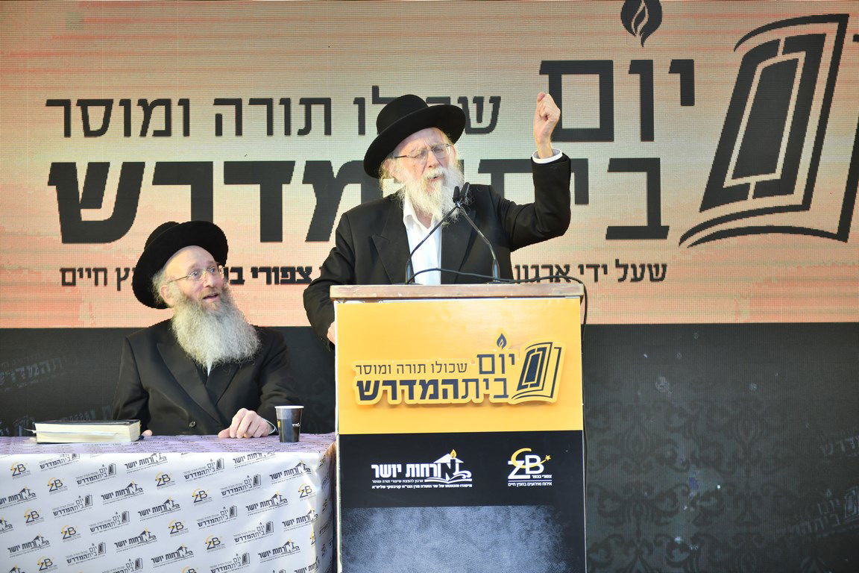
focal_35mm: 62
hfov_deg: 32.4
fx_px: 1479
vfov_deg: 21.9
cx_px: 430
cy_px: 286
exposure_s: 1/160
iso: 640
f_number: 20
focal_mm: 62
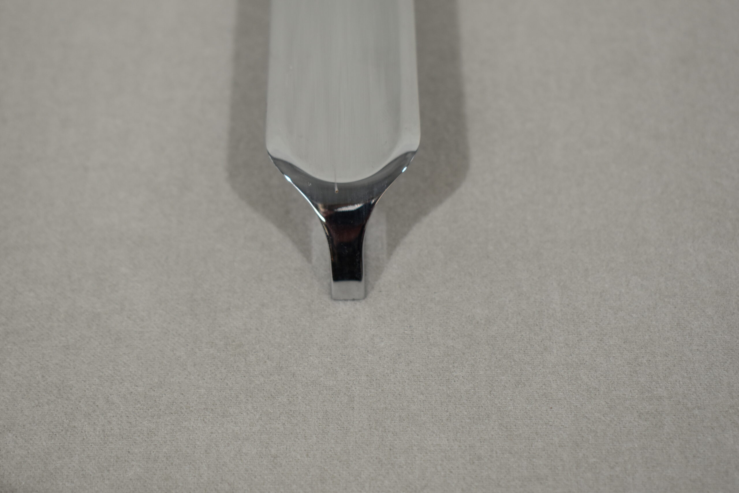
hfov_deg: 29.9
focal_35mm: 68
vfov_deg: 20.2
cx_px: 370
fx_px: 1386
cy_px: 246
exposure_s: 1/125
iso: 400
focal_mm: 45
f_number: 5.6
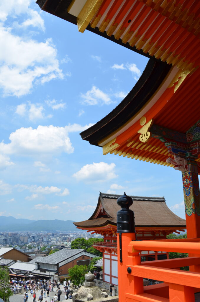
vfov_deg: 62.0
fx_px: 251
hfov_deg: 43.4
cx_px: 100
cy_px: 151
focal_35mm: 30
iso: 100
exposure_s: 1/320
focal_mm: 20
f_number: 9
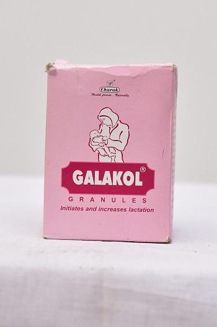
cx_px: 108
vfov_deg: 26.0
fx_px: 706
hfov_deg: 17.5
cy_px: 164
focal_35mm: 78
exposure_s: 1/125
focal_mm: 78
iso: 1600
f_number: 4.5
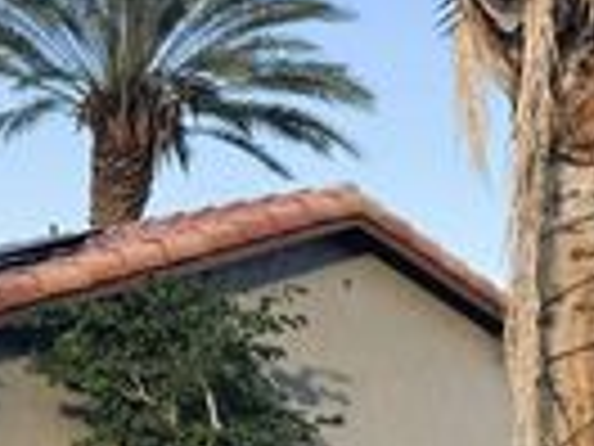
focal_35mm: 125
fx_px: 2145
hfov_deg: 15.7
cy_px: 367
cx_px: 369
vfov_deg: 11.8
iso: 80
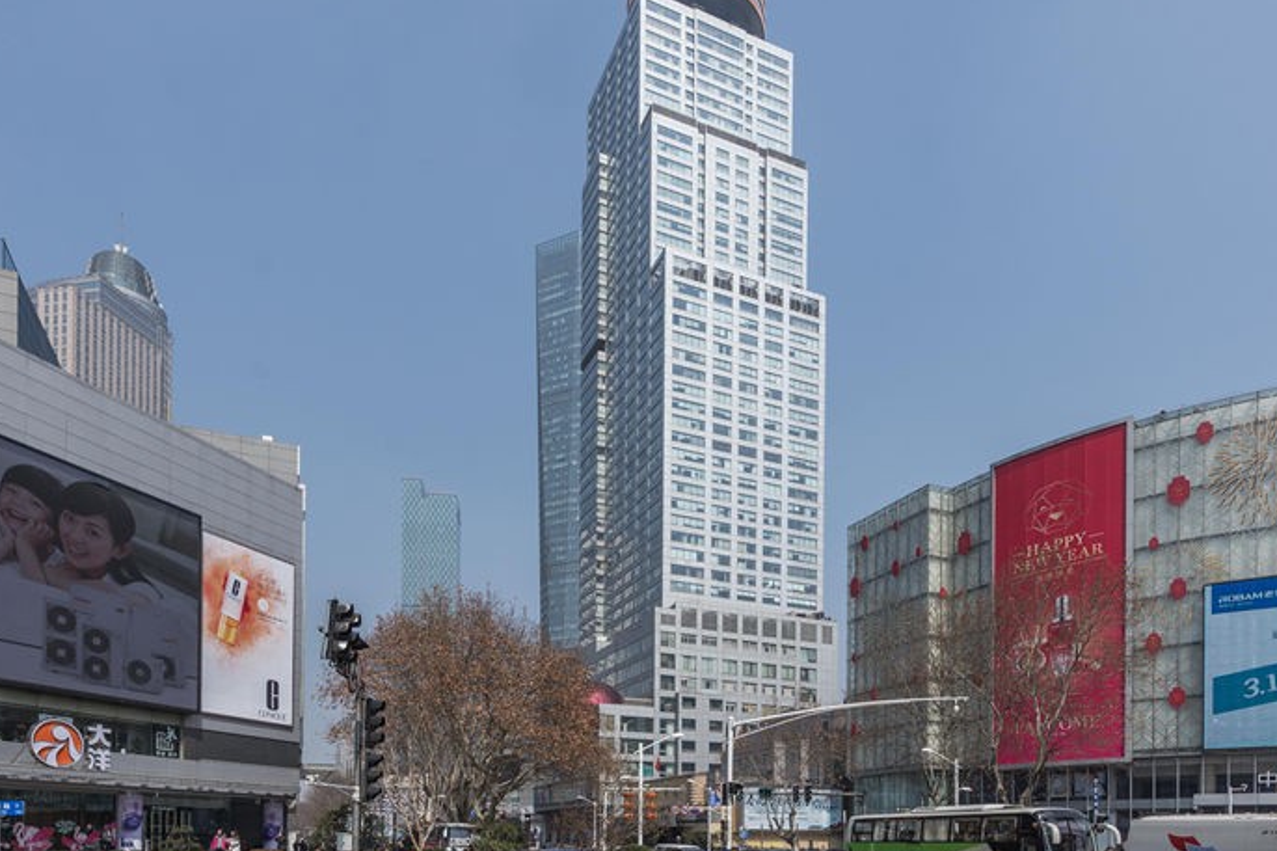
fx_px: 745
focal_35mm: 21
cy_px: 396
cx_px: 672
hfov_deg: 81.2
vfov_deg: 59.4
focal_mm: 18
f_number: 8
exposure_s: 1/400
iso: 100
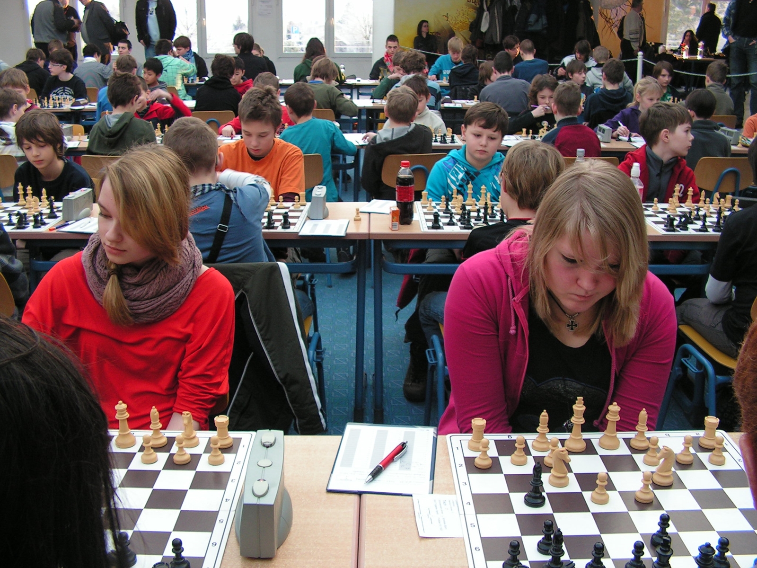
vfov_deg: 39.7
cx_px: 378
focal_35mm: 36
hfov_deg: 51.4
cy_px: 284
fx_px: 787
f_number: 3.2
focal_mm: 6
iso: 100
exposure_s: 1/40
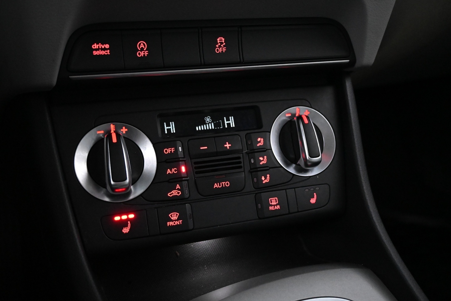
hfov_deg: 53.1
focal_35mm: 36
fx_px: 451
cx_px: 226
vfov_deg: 36.9
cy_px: 150
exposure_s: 1/40
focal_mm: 24
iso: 7200
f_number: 4.2
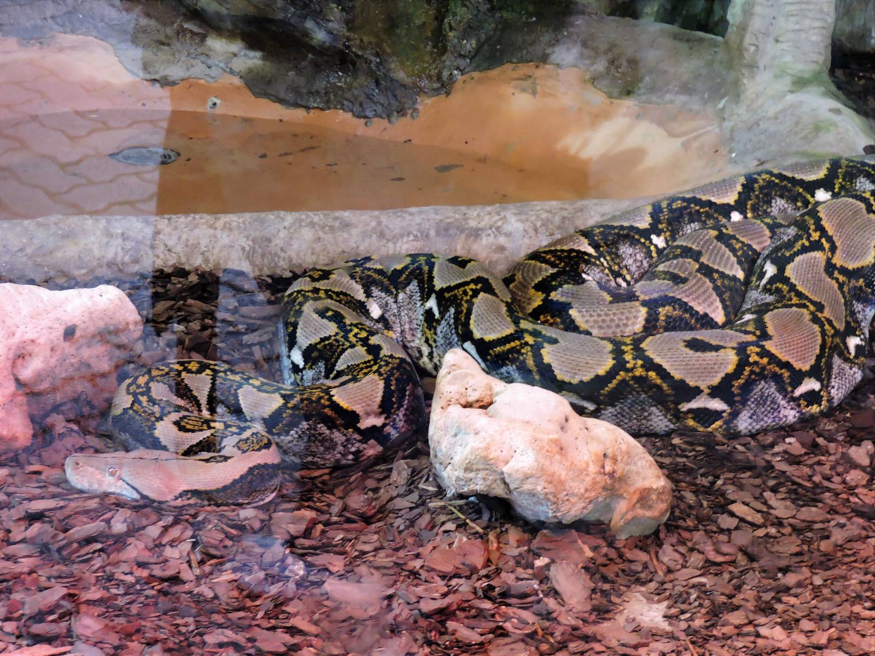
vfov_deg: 19.6
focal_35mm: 75
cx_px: 438
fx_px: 1896
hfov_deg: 26.0
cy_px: 328
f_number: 3.9
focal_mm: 13.4
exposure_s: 1/15
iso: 800
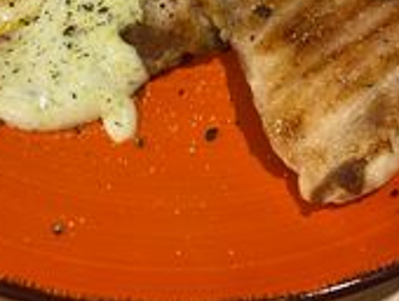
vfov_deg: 20.6
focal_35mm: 65
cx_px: 190
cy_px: -94
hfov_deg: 29.8
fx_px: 750
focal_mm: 4.25
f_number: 1.8
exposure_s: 1/50
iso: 200
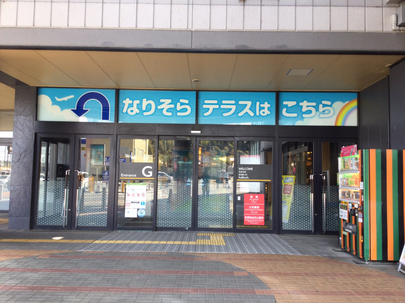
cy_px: 152
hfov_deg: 58.4
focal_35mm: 31
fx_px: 363
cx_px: 202
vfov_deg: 45.4
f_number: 2.4
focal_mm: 3.3
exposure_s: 1/60
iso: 25
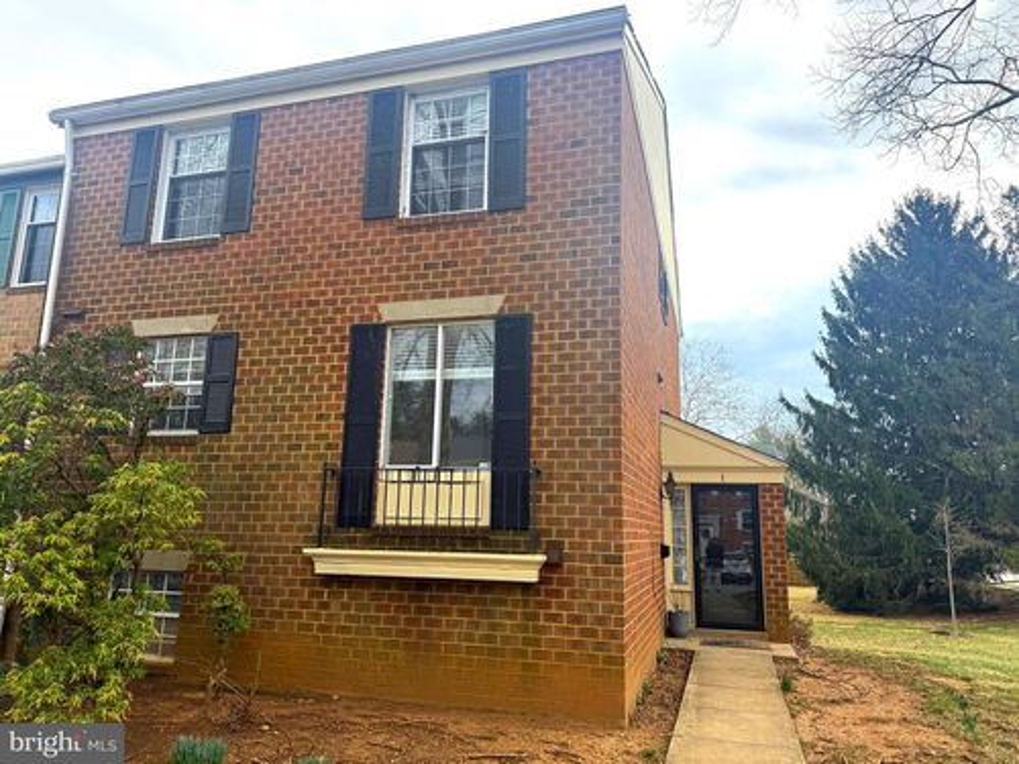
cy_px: 382
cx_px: 510
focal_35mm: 24
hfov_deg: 71.6
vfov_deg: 56.8
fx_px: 706
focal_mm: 6.76
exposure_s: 1/2370
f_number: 1.78
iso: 100
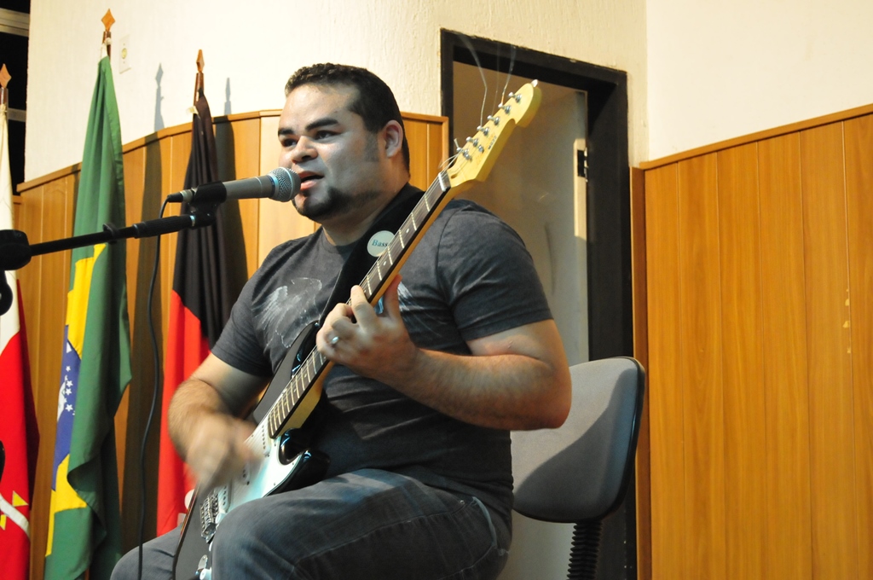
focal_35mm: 78
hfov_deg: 26.0
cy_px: 290
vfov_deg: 17.4
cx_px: 436
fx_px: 1889
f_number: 5.6
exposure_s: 1/25
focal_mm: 52
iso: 3200
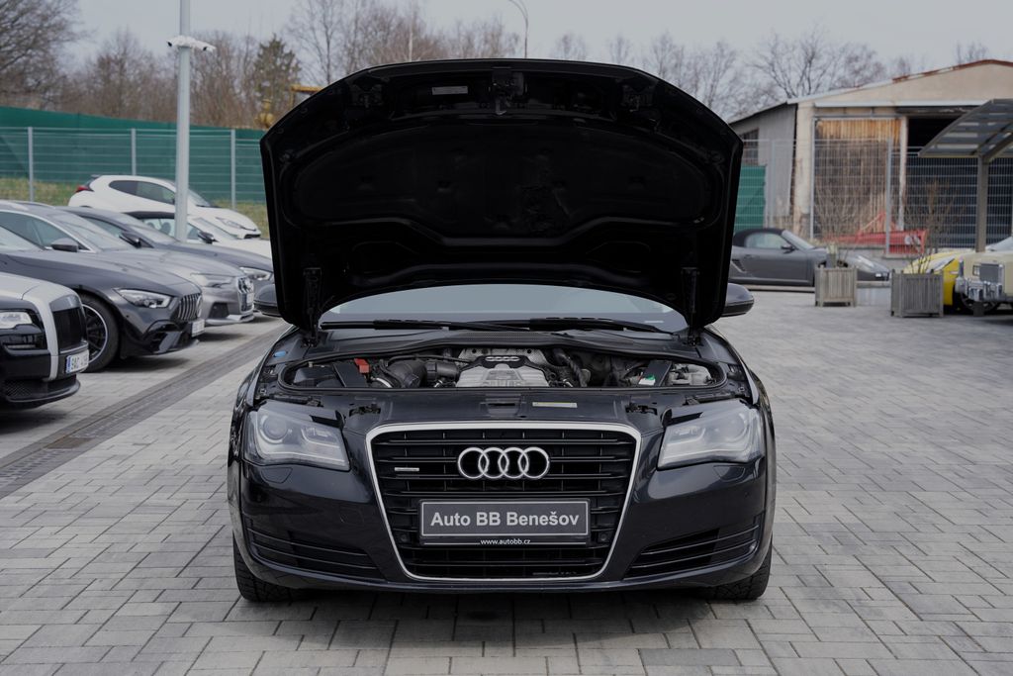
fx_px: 1660
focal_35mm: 59
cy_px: 338
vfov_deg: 23.0
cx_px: 506
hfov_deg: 33.9
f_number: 5
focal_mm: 59
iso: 100
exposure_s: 1/200
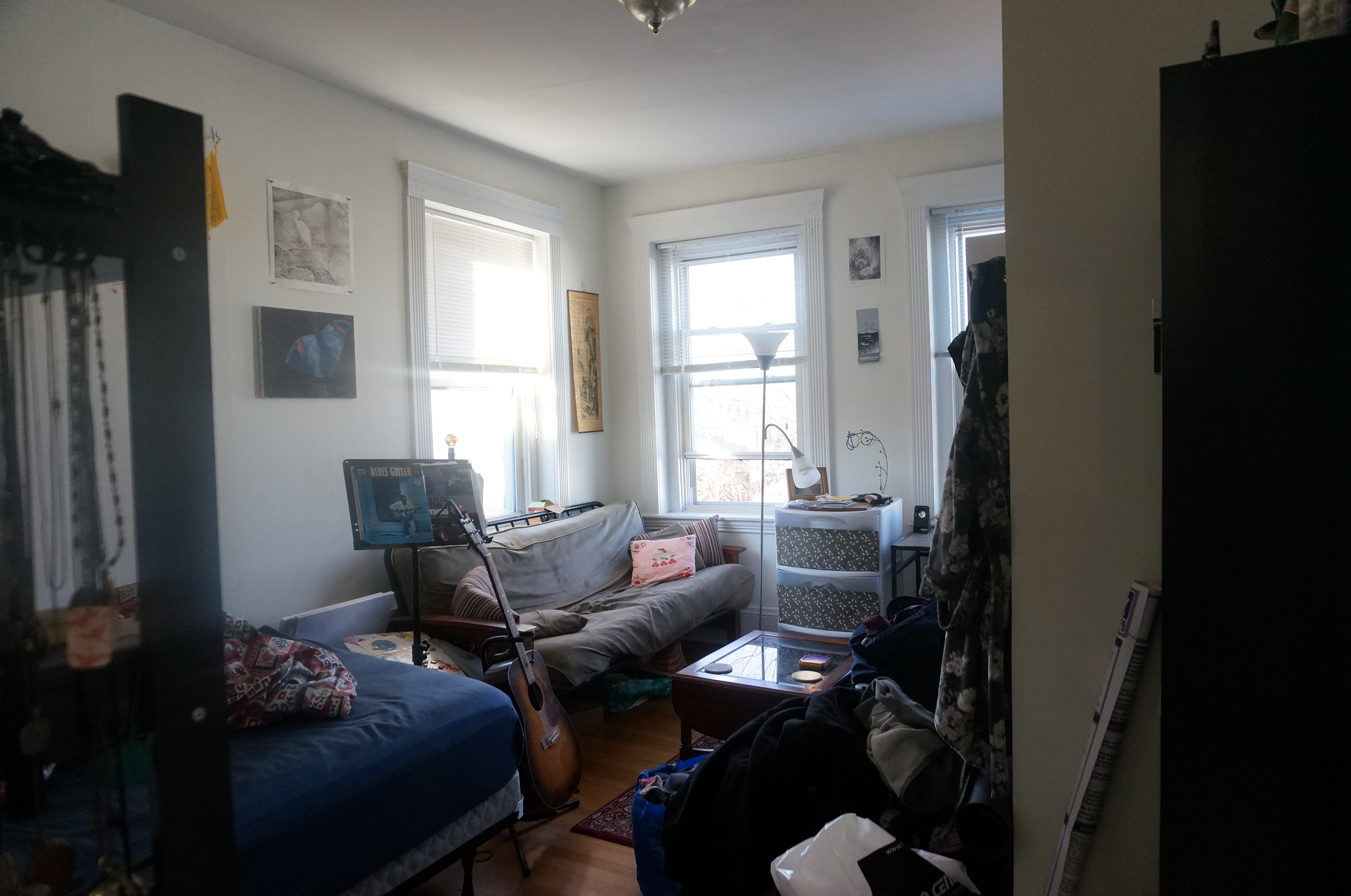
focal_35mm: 24
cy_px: 448
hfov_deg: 73.8
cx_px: 676
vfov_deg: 53.0
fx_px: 899
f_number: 4
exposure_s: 1/160
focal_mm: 16
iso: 800
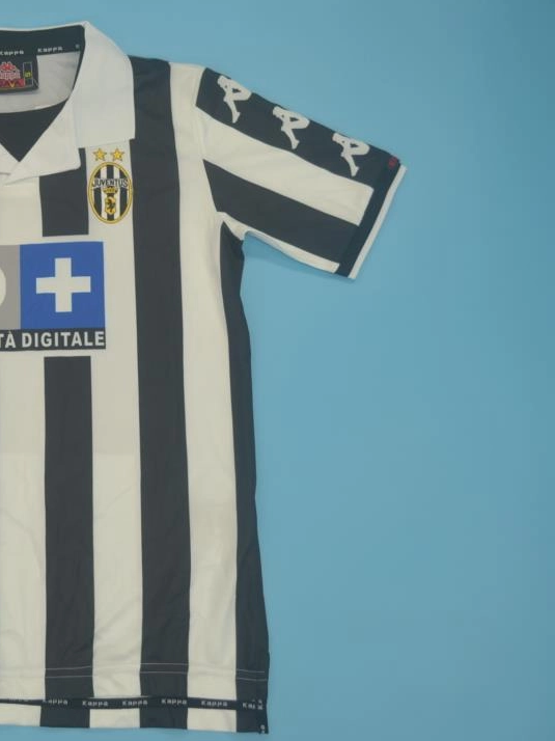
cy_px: 369
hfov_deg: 28.7
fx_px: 1027
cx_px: 28
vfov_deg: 39.7
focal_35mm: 48
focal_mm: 22
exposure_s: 1/160
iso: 200
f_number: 4
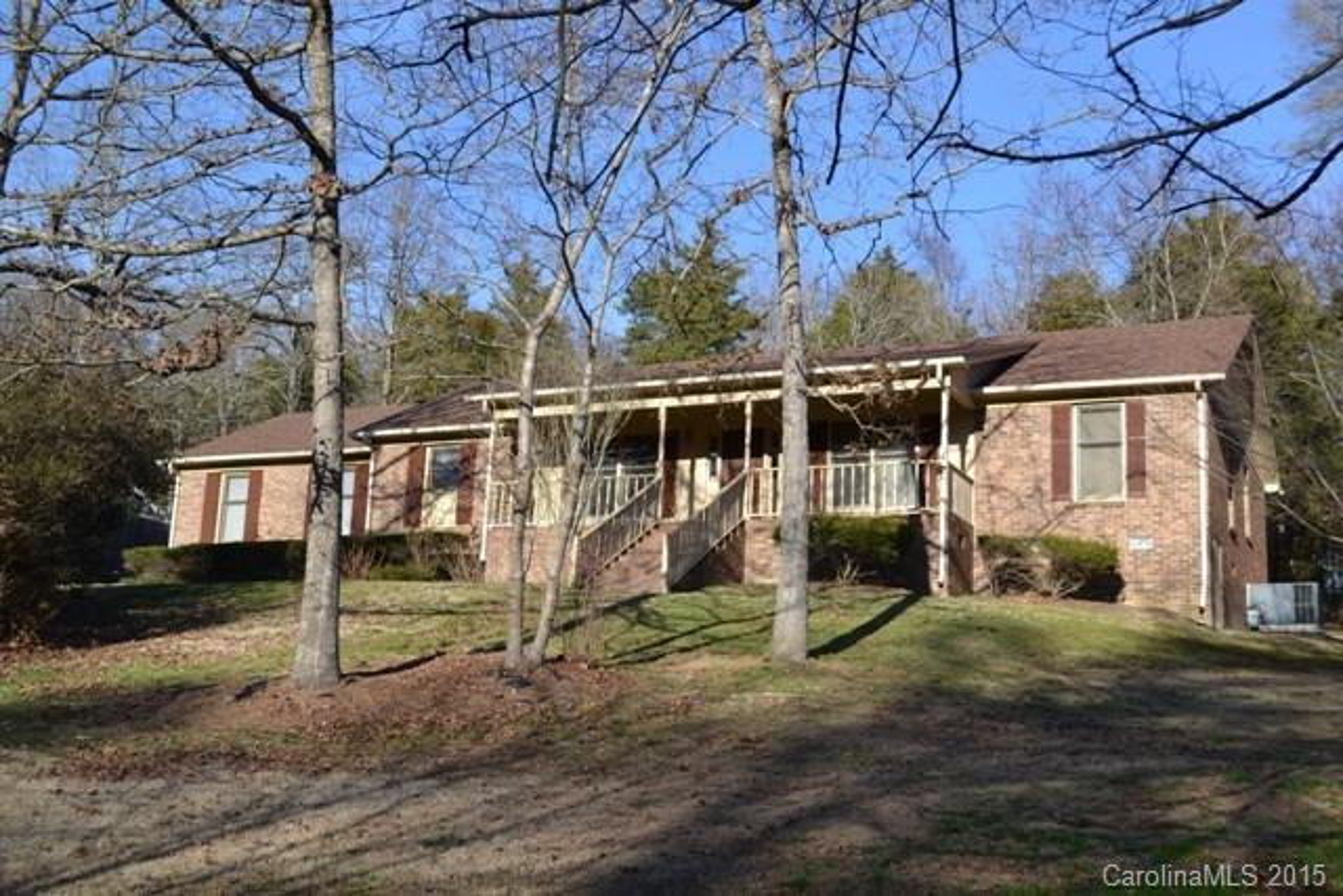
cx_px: 672
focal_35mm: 44
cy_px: 448
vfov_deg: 30.9
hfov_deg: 45.0
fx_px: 1623
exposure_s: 1/200
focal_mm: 29
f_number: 7.1
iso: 100
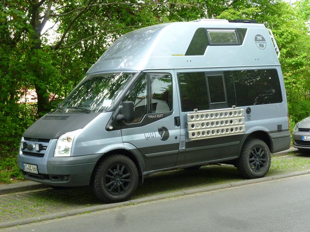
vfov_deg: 25.7
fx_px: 510
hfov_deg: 33.8
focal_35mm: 57
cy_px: 116
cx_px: 155
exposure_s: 1/40
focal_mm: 10.3
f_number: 4.6
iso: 320
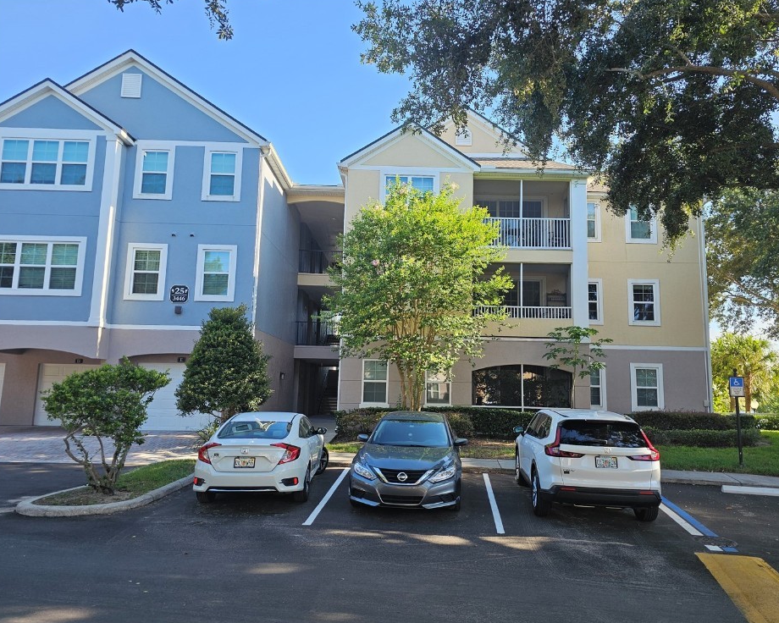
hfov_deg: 68.0
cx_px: 424
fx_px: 576
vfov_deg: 56.8
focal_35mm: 25
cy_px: 318
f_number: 1.7
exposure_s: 1/120
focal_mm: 6.3
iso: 12
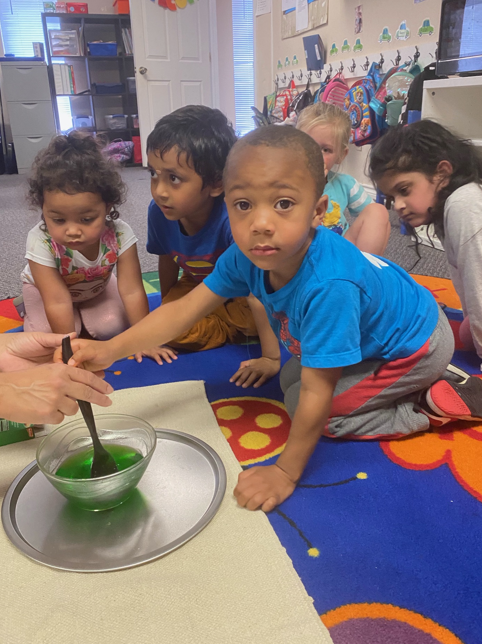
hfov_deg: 48.2
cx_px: 234
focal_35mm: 29
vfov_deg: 61.6
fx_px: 539
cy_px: 303
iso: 400
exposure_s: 1/60
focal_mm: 4.25
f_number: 1.8
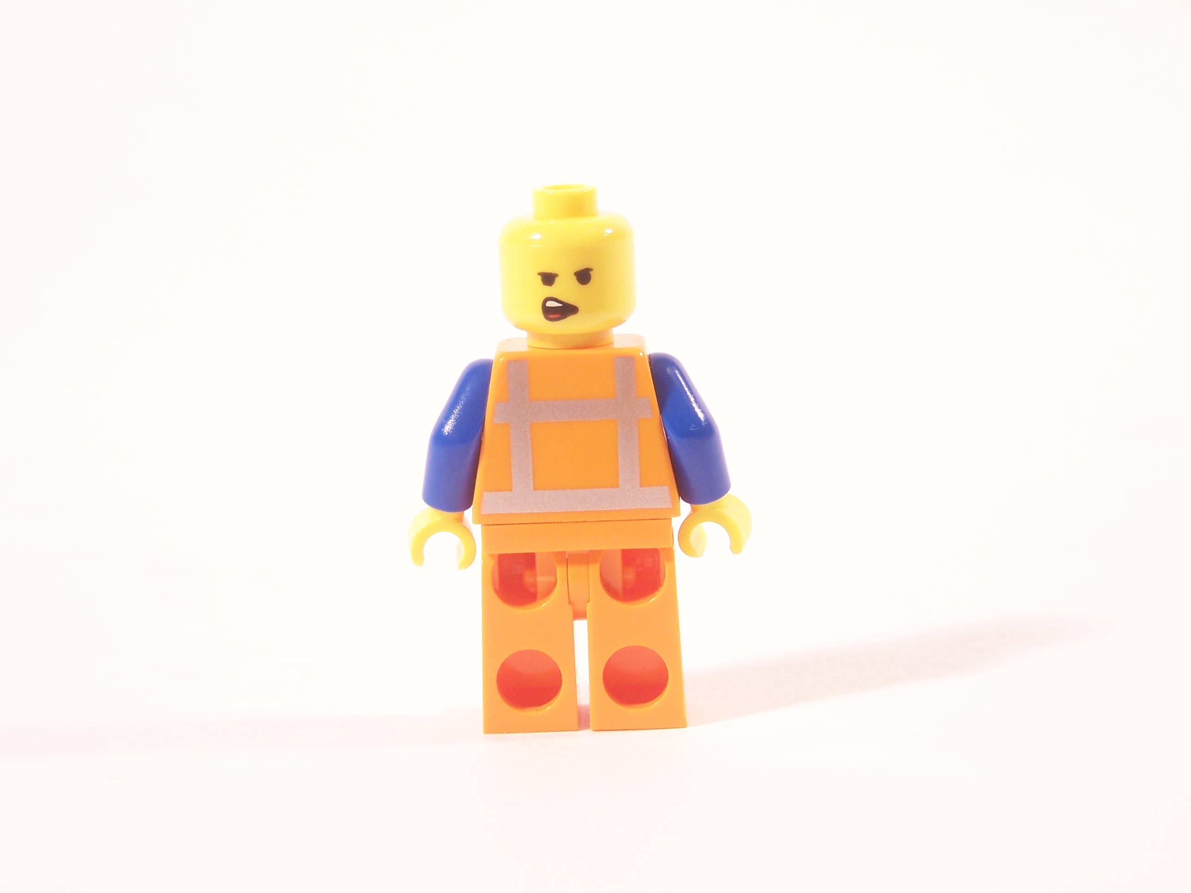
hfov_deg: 18.7
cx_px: 596
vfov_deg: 14.1
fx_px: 3613
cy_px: 446
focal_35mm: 105
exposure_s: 1/10
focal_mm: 17.5
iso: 100
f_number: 3.2
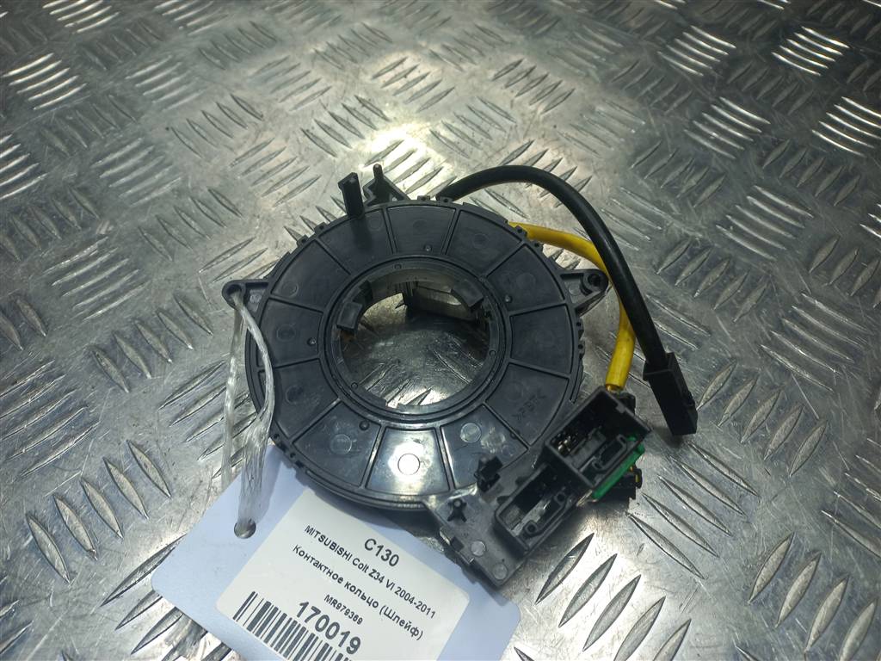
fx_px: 636
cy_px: 330
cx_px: 440
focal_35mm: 25
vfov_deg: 54.9
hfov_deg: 69.4
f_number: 1.8
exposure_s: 1/100
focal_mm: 4.6
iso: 32
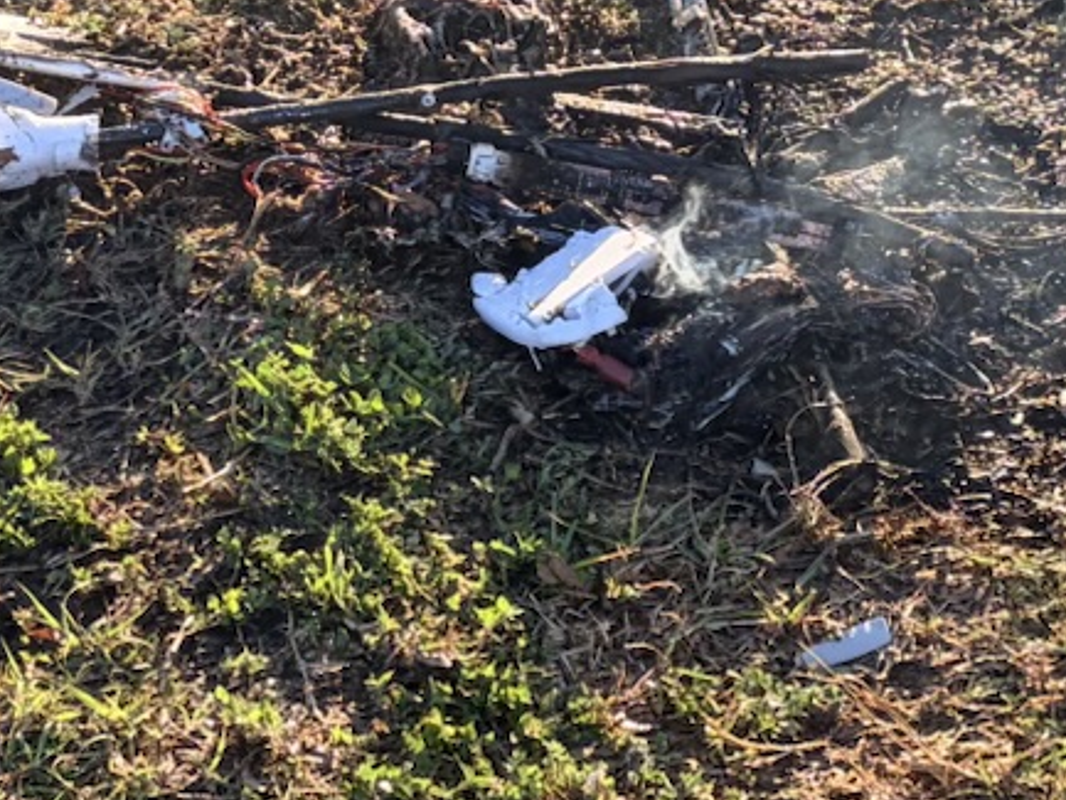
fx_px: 3696
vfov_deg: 12.3
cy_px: 140
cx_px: 598
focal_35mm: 120
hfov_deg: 16.4
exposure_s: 1/361
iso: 50
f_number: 1.6
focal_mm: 5.96
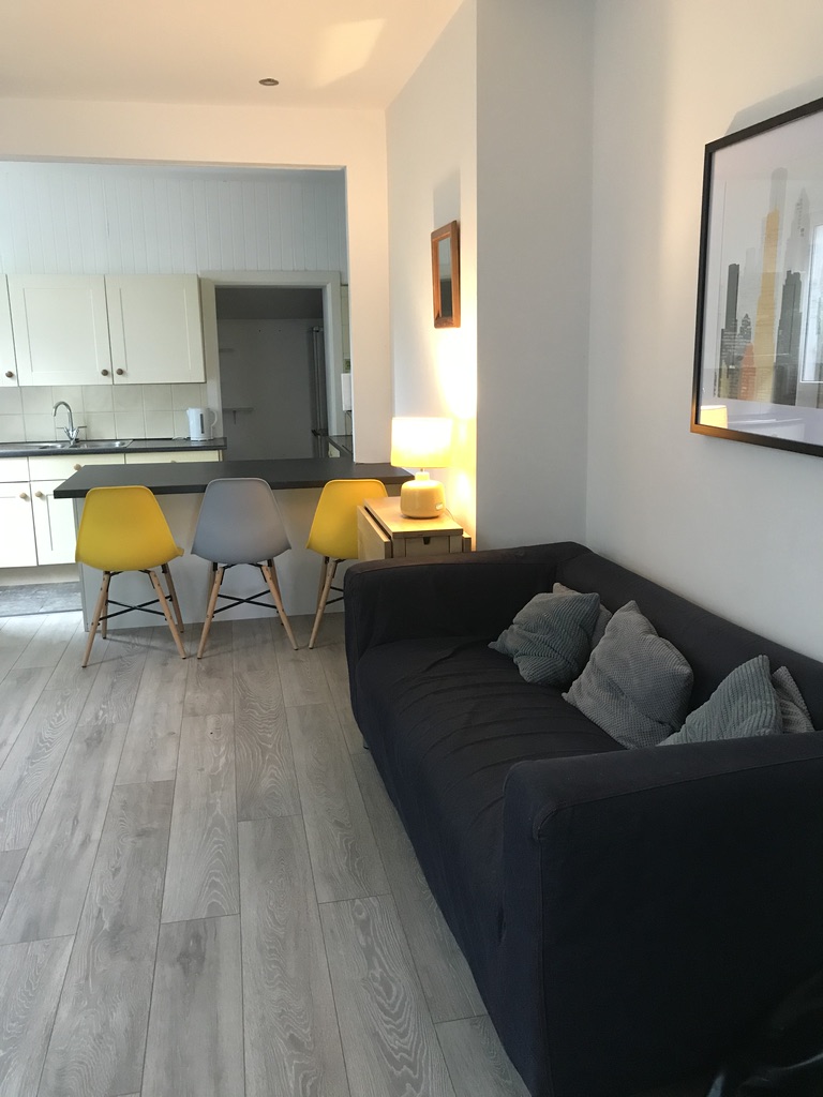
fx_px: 888
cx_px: 412
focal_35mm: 28
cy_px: 548
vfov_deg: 63.4
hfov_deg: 49.7
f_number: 1.8
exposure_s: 1/17
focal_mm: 3.99
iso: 100
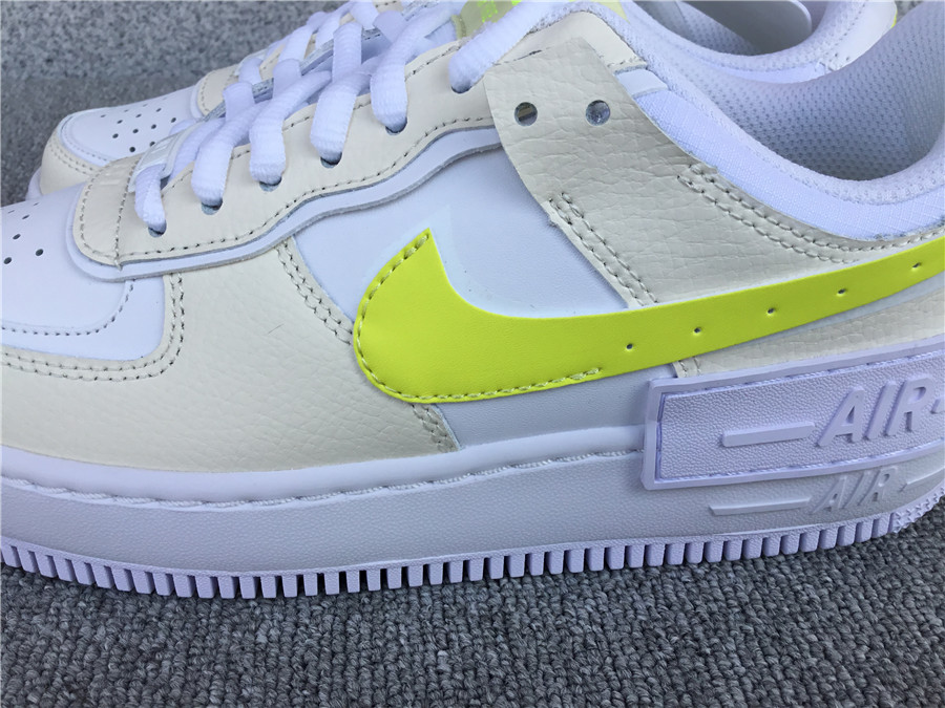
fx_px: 846
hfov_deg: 58.4
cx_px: 472
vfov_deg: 45.4
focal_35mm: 31
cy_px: 354
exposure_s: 1/519
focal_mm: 3.3
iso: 25
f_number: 2.4
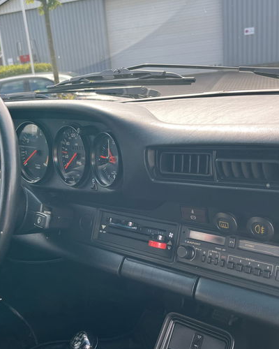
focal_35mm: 39
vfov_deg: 46.8
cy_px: 195
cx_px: 112
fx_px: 403
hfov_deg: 38.1
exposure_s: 1/310
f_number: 1.6
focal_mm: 5.1
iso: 50
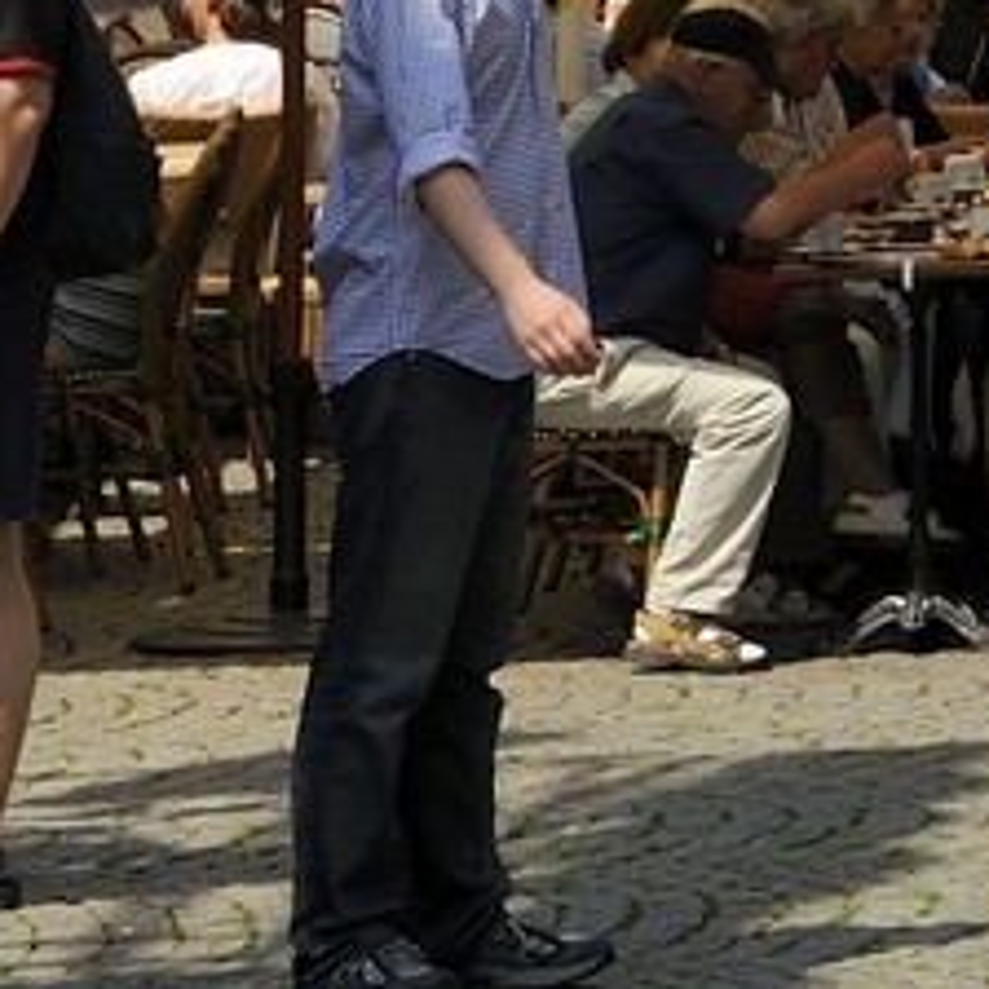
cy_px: -1916
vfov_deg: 5.3
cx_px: 1921
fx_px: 10214
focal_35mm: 316
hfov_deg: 5.4
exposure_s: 1/160
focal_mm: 52
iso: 200
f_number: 13
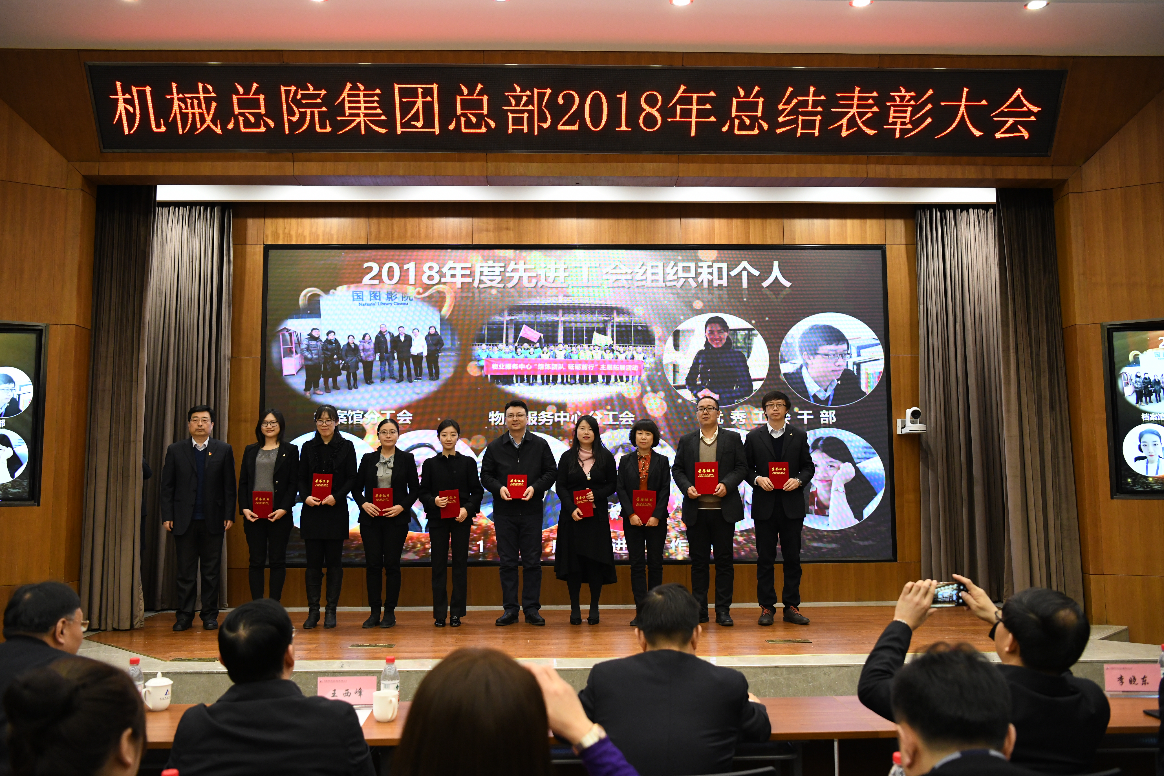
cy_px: 388
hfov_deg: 58.7
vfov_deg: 41.1
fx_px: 1035
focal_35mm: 32
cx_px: 582
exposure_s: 1/125
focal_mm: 32
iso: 2500
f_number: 3.5
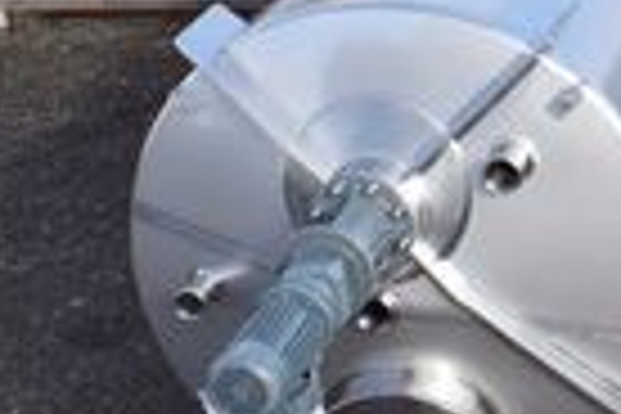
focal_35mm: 117
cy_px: -18
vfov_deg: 11.6
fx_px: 2018
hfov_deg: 15.5
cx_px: 1044
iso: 400
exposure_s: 1/400
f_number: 11
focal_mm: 18
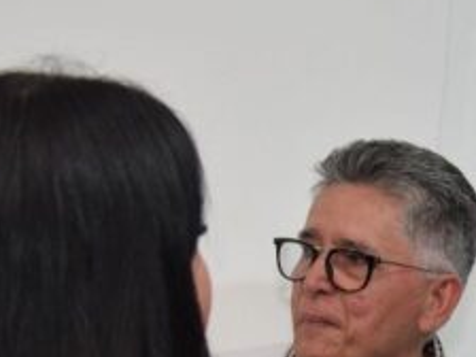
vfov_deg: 9.6
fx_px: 2104
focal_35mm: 153
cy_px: 356
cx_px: 550
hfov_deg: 12.6
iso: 800
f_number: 4.5
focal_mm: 32
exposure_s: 1/100
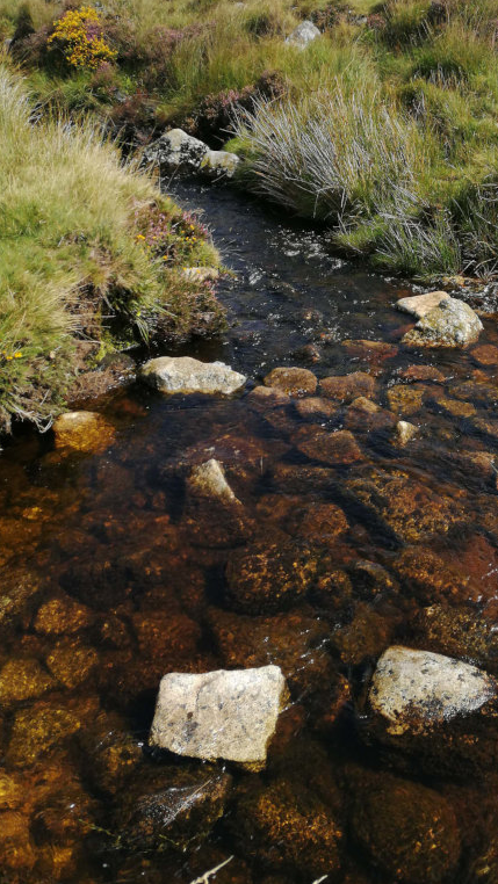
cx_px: 365
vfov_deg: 54.9
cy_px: 360
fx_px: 845
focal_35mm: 36
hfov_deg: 32.3
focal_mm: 3.95
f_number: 1.8
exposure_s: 1/1168
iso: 50
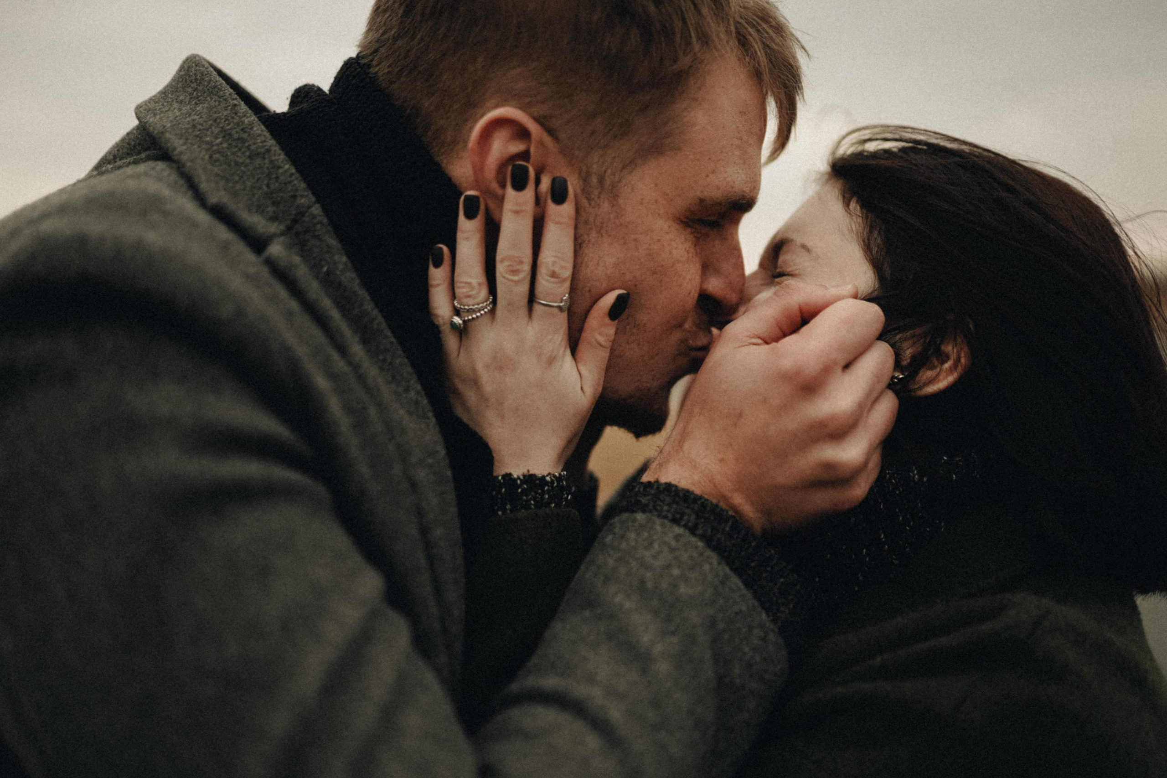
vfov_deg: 37.9
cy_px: 389
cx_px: 584
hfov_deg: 54.4
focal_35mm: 35
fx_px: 1135
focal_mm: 35
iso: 200
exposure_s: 1/1600
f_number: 1.4
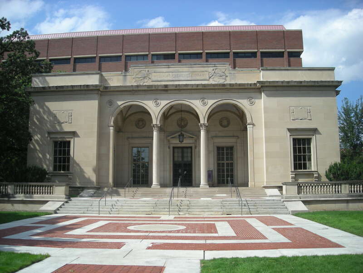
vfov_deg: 40.7
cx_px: 182
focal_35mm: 35
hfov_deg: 52.6
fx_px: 367
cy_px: 136
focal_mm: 5.7
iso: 50
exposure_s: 1/213
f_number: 5.7
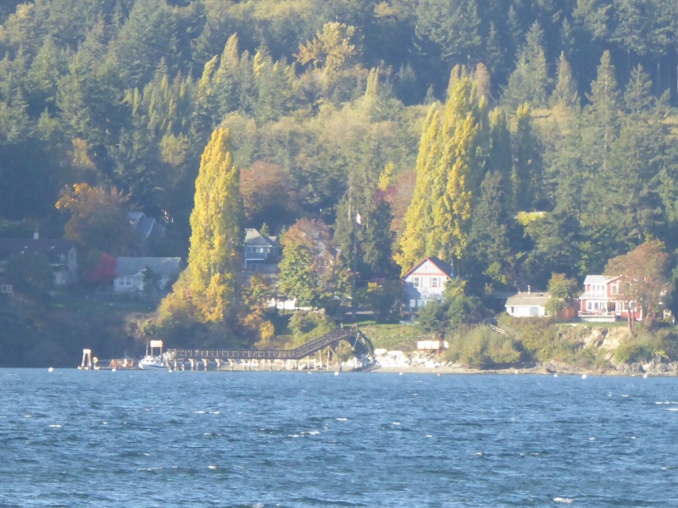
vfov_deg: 3.6
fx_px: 8109
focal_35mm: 414
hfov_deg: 4.8
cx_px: 339
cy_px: 254
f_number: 6
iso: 400
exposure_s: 1/400
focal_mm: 66.8
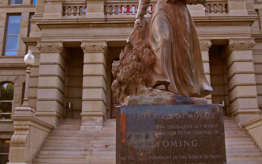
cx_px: 145
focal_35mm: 50
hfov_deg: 40.3
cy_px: 48
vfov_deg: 25.6
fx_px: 357
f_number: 2.9
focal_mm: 5.7
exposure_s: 1/30
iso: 103
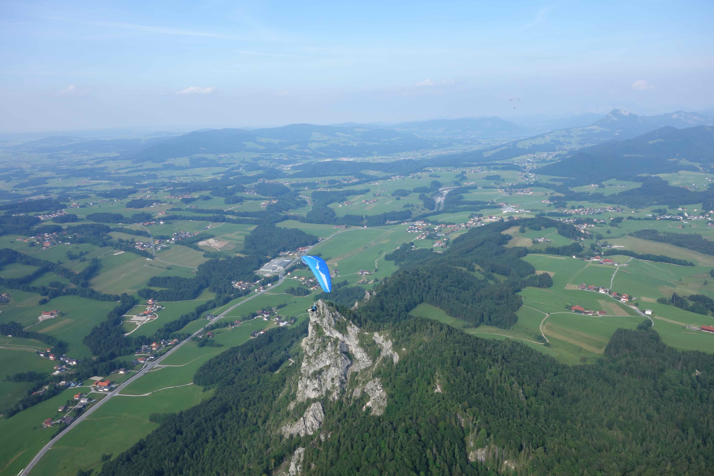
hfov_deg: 65.5
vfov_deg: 46.4
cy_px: 238
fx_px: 555
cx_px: 357
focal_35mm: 28
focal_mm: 10.4
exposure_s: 1/320
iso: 125
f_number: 5.6
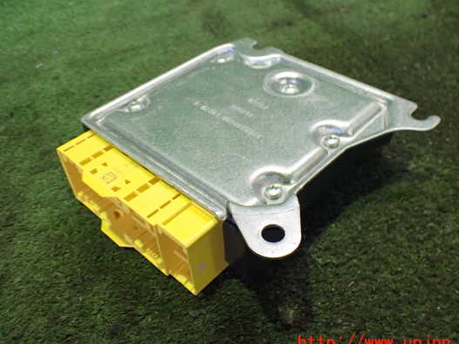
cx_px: 233
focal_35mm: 34
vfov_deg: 41.8
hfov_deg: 53.9
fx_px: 451
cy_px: 159
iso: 800
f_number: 2.3
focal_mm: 5.4
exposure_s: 1/60
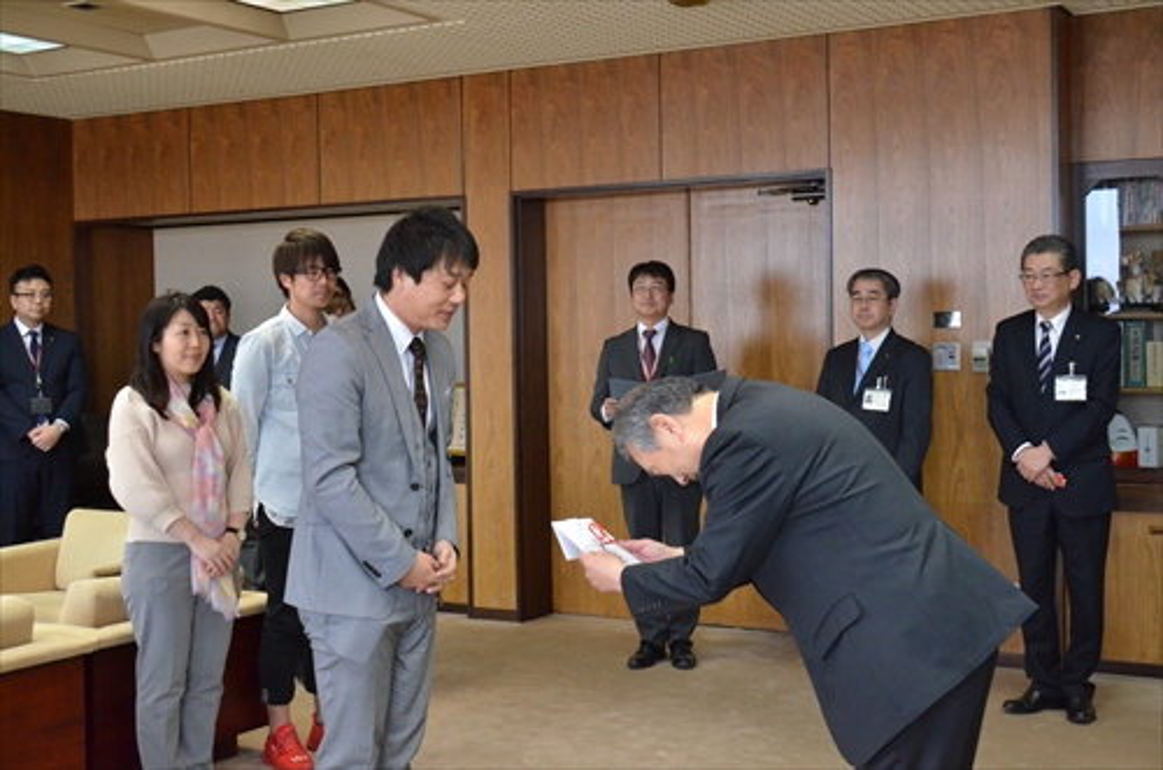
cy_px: 385
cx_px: 582
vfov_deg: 29.7
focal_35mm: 45
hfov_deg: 43.7
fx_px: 1451
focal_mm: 30
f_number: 5.6
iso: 3200
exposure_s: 1/250
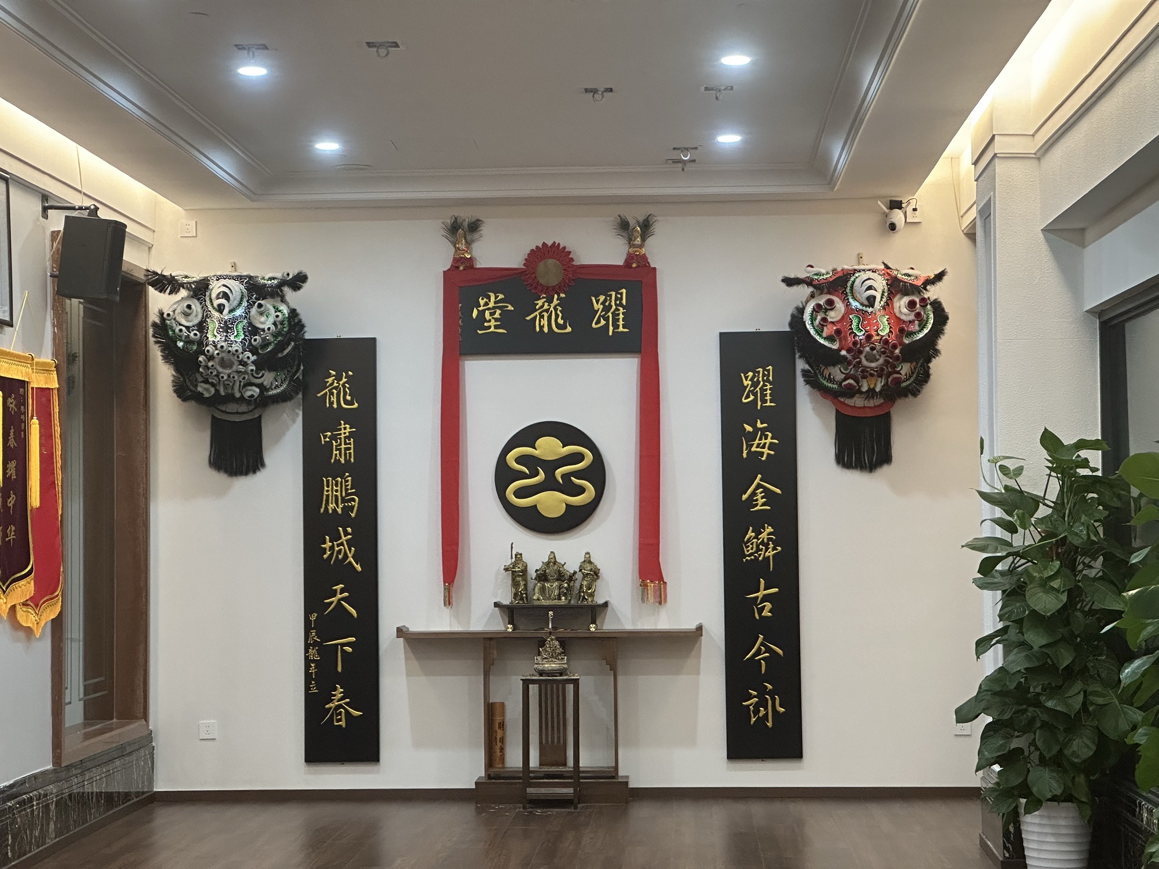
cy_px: 434
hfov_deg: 25.3
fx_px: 2578
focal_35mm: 77
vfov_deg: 19.1
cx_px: 580
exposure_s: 1/50
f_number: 2.8
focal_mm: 9
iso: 400
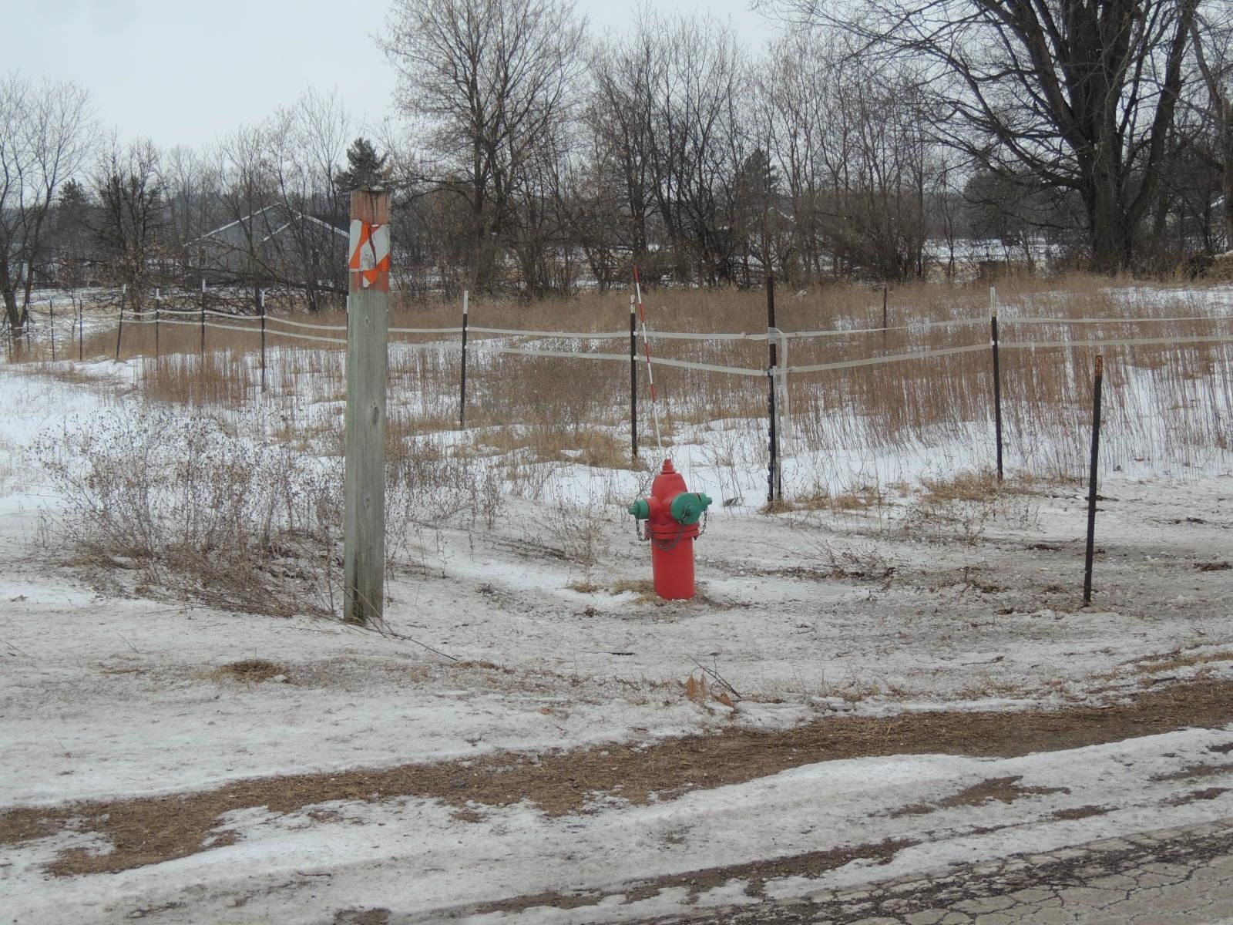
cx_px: 616
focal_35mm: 60
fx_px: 2137
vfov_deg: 24.4
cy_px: 462
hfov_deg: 32.2
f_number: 3.7
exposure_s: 1/400
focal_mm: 10.7
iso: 125
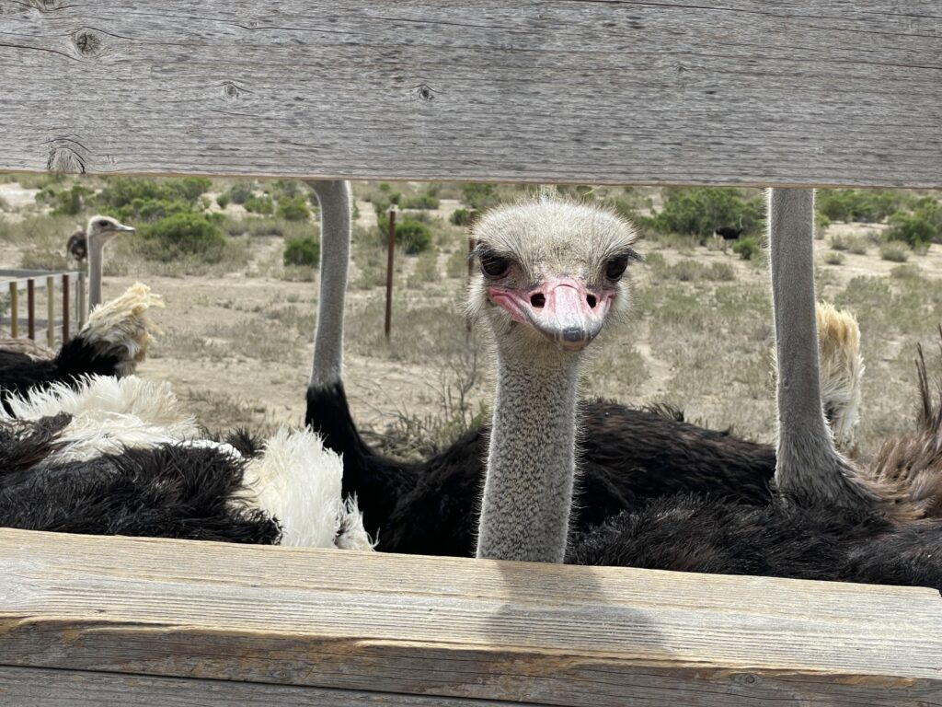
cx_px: 471
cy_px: 354
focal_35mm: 52
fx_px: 1415
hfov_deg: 36.8
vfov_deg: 28.0
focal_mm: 6
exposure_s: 1/1295
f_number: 2
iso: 25
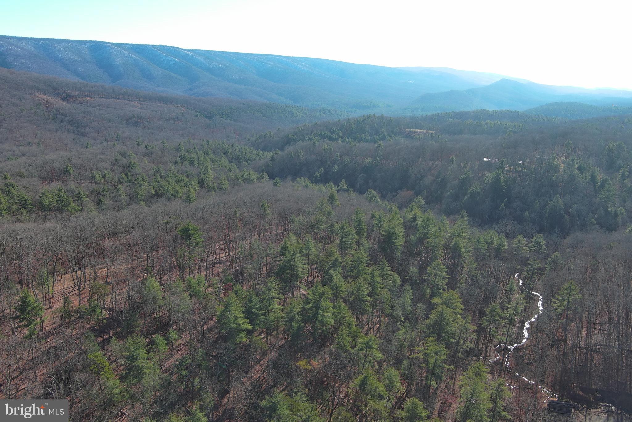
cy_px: 211
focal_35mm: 29
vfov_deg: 45.0
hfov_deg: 63.7
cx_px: 316
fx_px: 509
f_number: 2.8
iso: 100
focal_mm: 10.57
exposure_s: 1/767
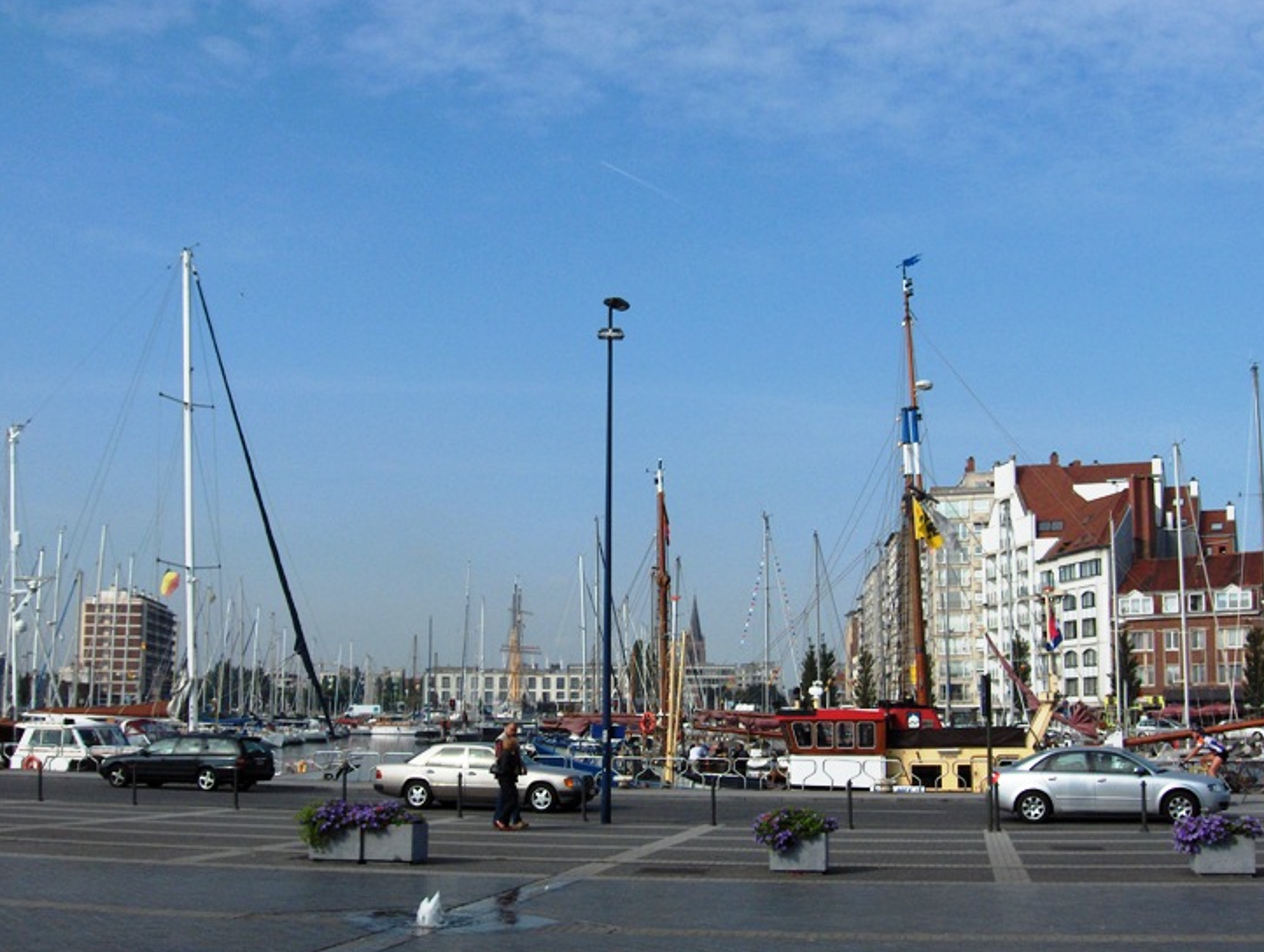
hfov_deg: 44.7
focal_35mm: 42
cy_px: 508
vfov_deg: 34.4
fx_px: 1536
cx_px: 637
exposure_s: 1/1250
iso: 100
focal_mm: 8
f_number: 4.8
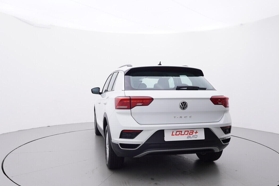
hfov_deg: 60.8
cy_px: 124
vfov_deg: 42.2
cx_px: 136
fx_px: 238
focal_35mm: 31
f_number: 5
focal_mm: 15
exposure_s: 1/80
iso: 200
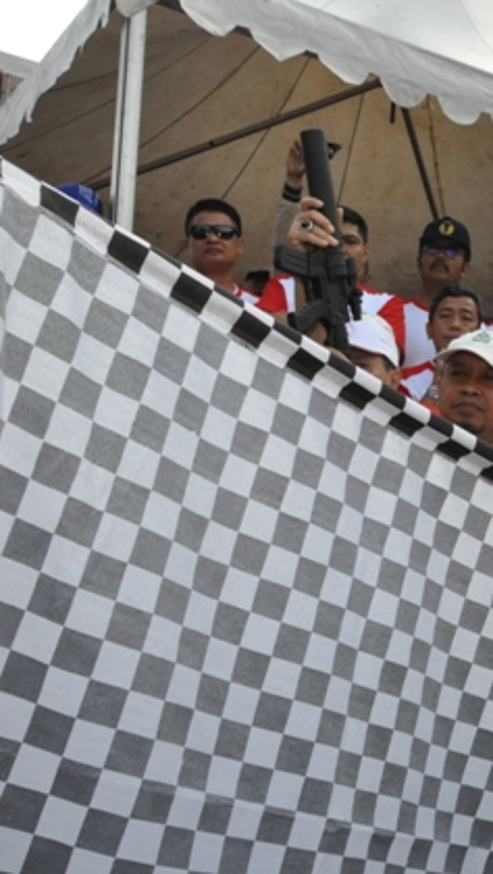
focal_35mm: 43
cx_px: 643
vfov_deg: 47.3
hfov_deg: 24.3
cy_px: 438
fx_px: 997
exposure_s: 1/200
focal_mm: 18
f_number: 14
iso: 1000
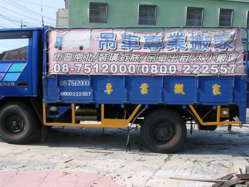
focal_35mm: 48
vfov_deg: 30.3
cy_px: 84
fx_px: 345
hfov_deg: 39.6
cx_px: 114
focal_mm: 5.8
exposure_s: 1/288
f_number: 5.6
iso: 141
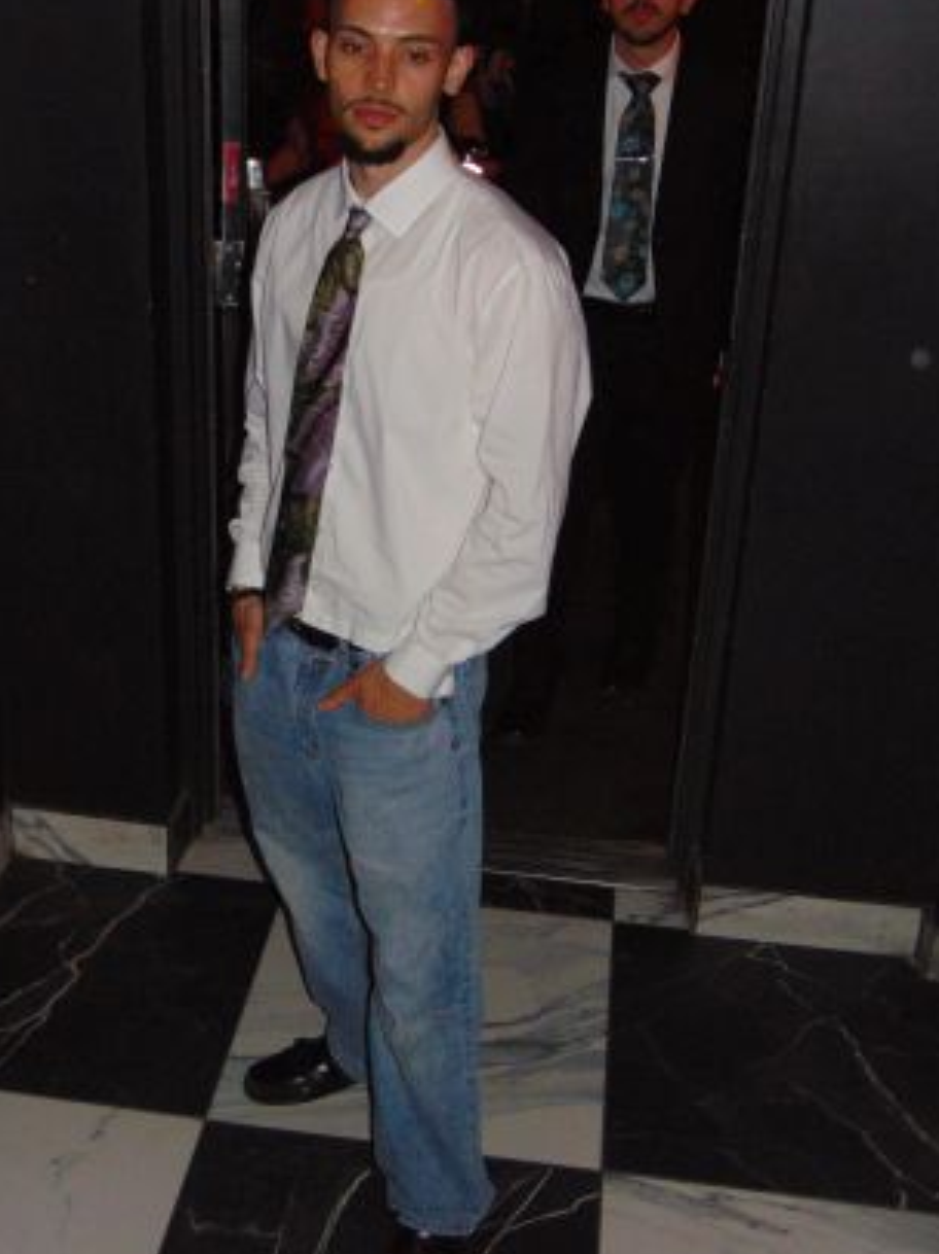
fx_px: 1665
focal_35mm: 46
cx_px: 392
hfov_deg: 31.4
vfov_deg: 41.2
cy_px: 545
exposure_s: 1/50
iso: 200
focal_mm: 6.3
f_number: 3.2
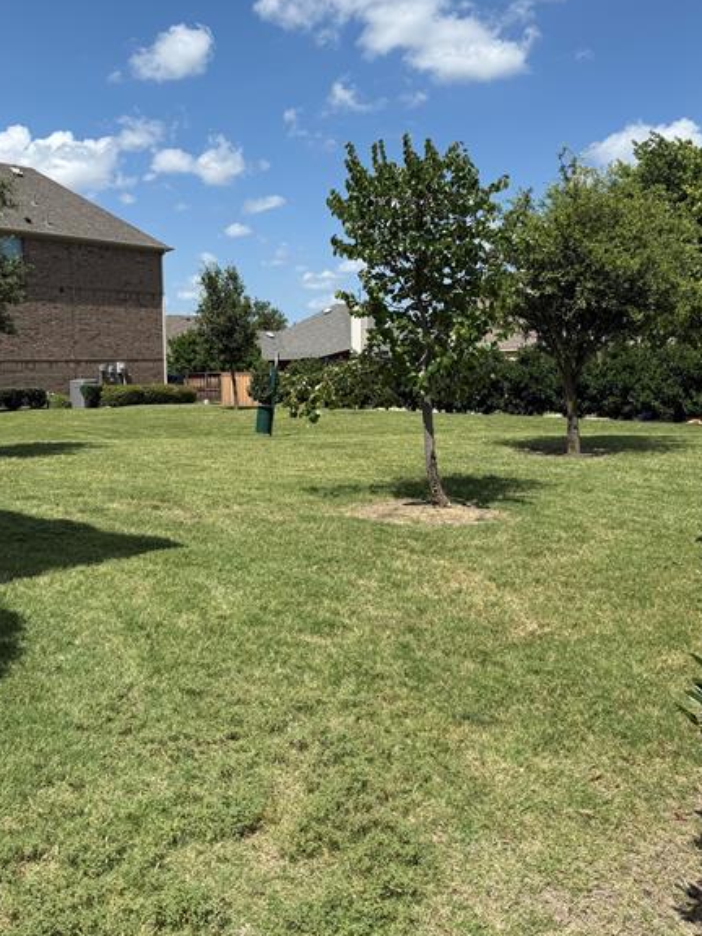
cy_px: 427
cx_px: 270
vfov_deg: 56.7
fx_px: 865
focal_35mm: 32
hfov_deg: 43.9
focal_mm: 6.76
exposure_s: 1/5714
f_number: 1.78
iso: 80
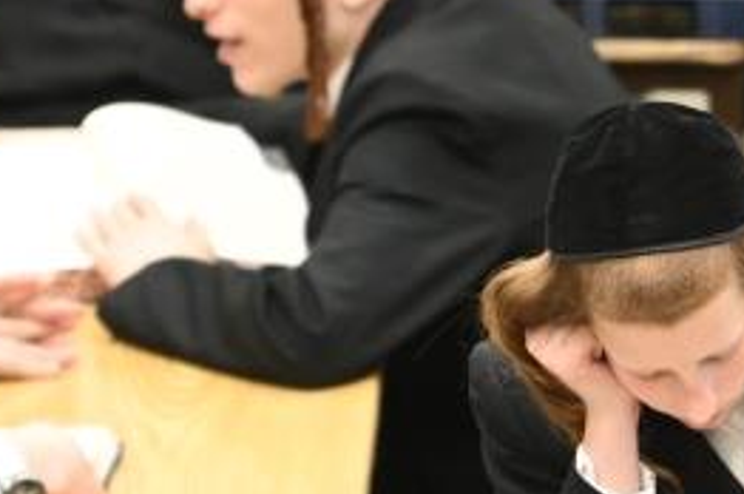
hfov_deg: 1.8
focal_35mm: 1173
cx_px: 866
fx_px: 24212
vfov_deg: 1.2
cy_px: 534
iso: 1250
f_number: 2.8
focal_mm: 200
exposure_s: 1/160
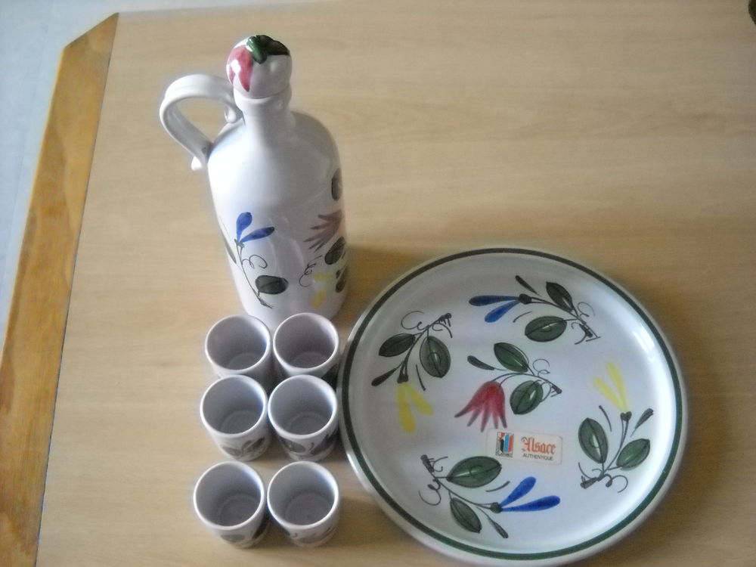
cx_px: 378
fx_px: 895
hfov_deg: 45.8
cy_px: 284
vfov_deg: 35.1
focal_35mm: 41
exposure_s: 1/88
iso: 800
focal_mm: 6.72
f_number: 3.1
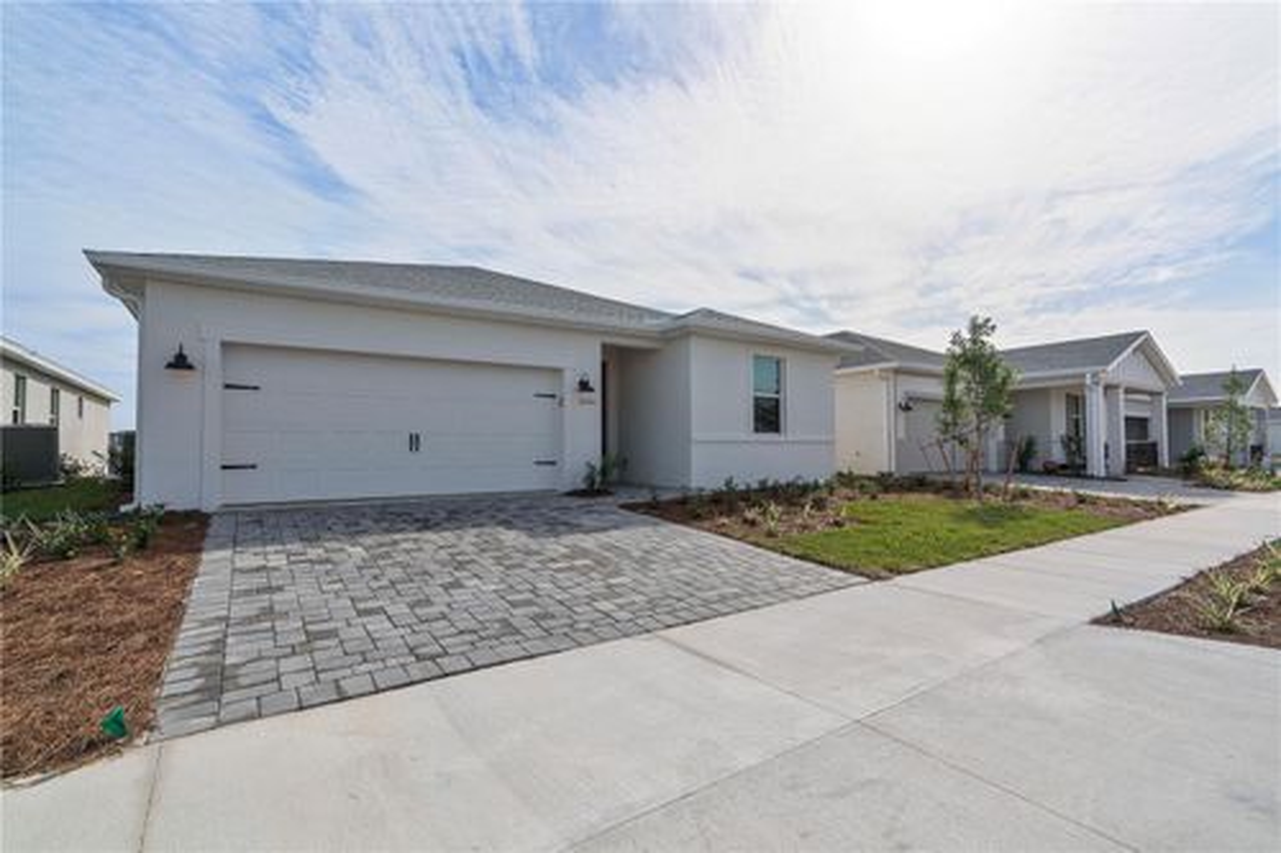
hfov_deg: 96.8
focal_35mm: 16
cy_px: 426
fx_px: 569
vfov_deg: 73.7
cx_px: 640
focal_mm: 16
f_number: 8
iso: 500
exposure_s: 1/2000
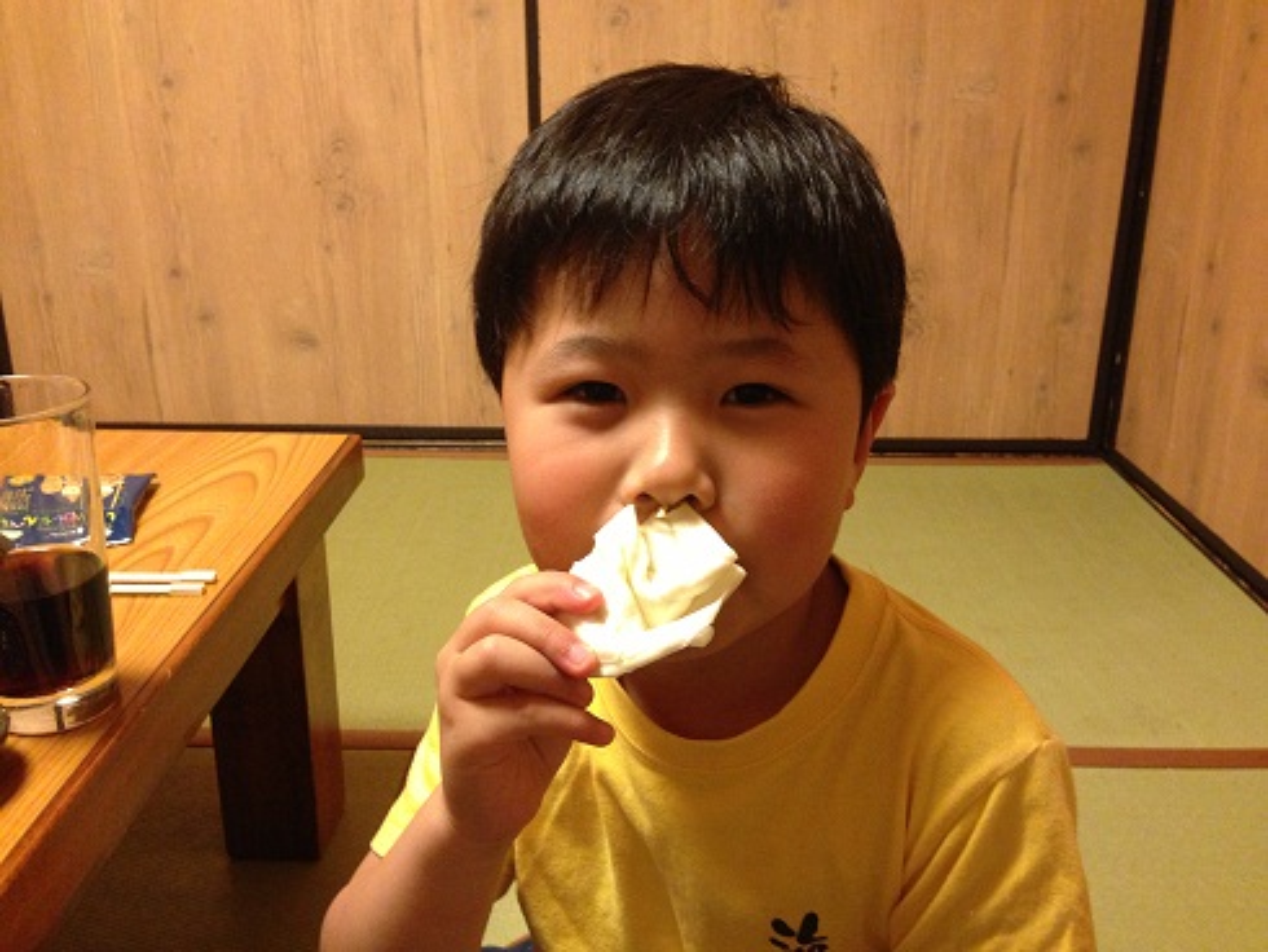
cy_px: 476
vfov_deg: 43.0
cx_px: 634
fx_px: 1209
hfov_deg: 55.3
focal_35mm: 33
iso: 320
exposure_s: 1/20
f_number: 2.4
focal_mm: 4.13
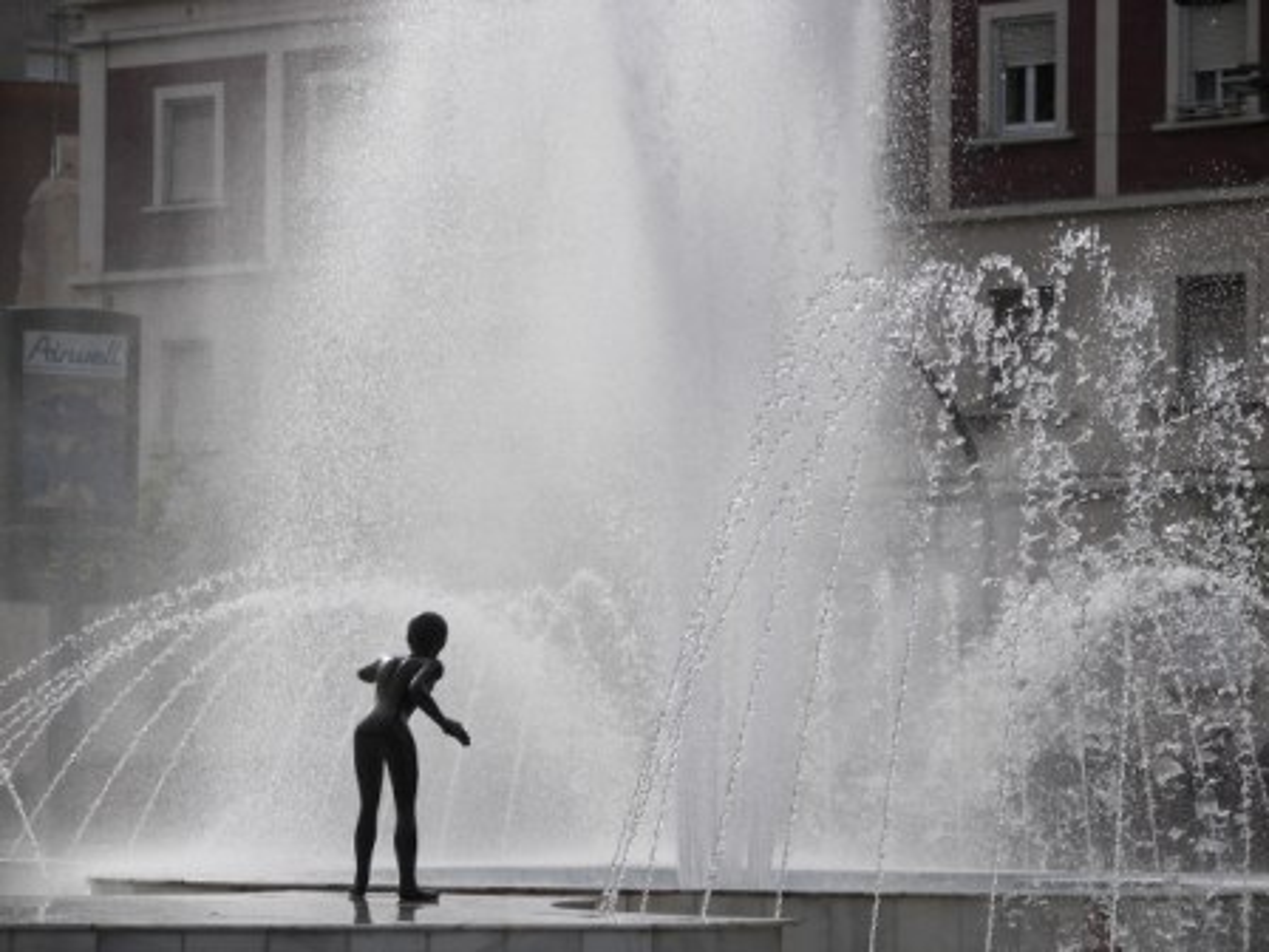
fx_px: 6562
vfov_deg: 8.3
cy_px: 476
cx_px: 634
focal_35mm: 179
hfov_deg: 11.0
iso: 50
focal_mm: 29.8
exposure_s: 1/800
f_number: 3.6
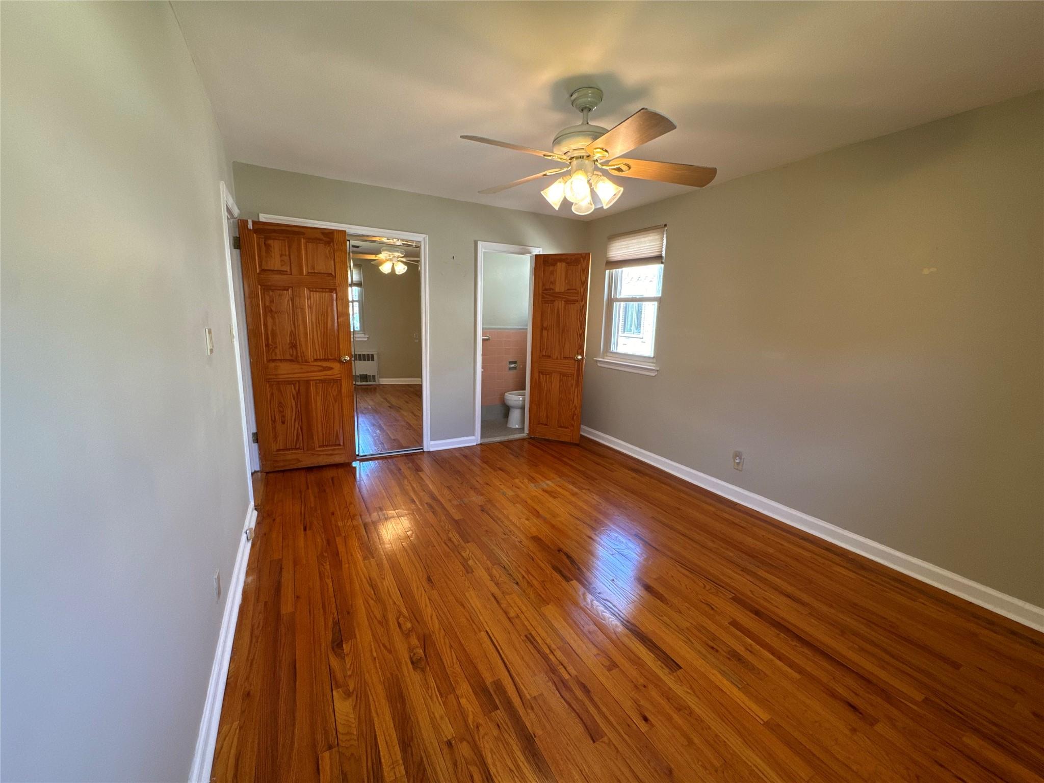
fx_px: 422
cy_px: 392
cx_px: 522
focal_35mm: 14
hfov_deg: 102.1
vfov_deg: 85.7
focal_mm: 2.22
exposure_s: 1/60
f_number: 2.2
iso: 160
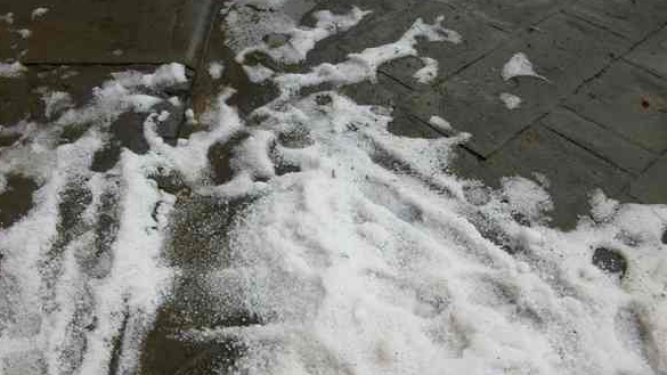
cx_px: 334
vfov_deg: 31.0
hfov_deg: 52.8
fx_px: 672
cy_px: 242
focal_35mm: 38
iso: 80
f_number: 5.5
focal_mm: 5.7
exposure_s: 1/156
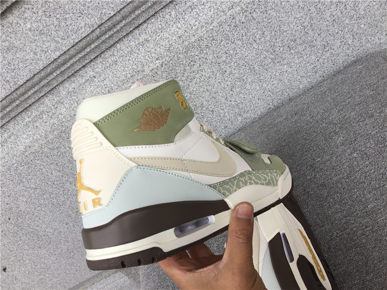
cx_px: 194
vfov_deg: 45.4
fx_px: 347
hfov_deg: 58.4
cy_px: 145
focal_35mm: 31
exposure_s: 1/100
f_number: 2.4
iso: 25
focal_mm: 3.3
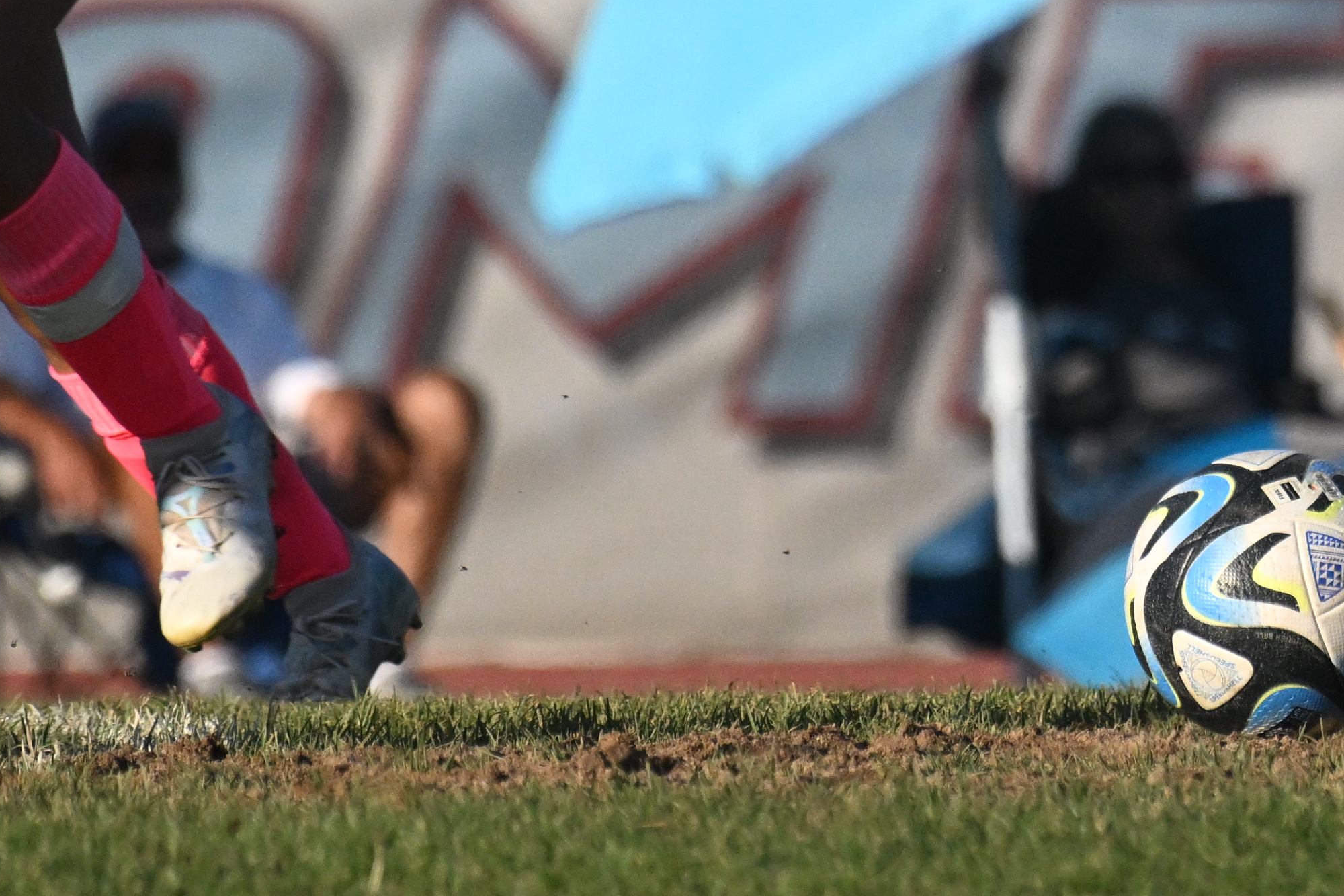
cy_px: -335
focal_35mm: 867
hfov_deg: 2.4
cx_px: 1716
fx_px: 32363
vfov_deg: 1.6
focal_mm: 280
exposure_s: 1/8000
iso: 2800
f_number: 5.6
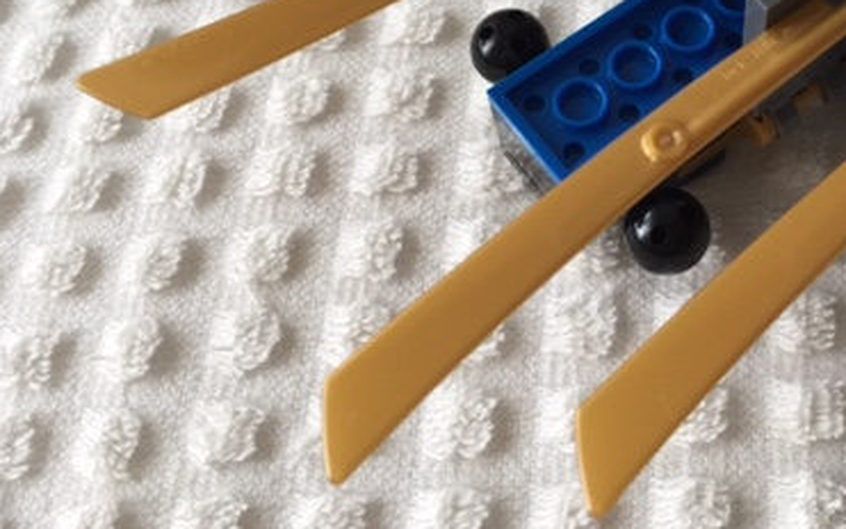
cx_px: 689
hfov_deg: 36.7
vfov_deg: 23.7
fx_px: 1222
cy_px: 43
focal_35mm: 53
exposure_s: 1/40
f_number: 2.2
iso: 32
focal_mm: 4.15
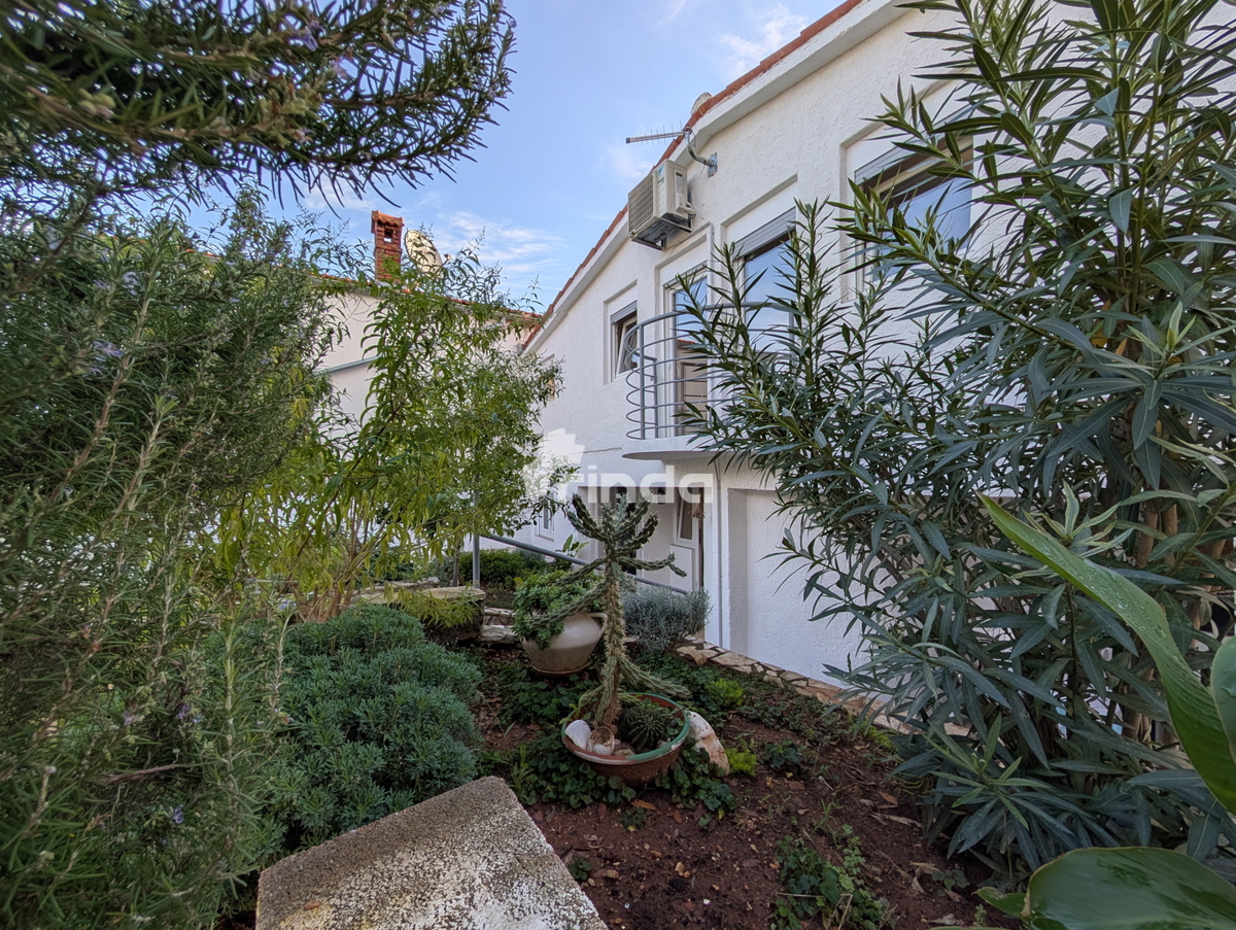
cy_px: 465
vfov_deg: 94.6
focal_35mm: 12
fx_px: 429
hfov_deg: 110.5
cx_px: 618
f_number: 1.7
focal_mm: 2.02
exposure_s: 1/915
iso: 52
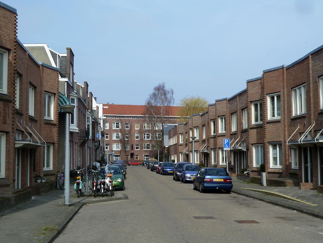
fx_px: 513
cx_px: 162
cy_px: 122
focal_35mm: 55
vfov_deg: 26.6
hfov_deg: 34.9
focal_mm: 9.1
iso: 80
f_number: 4.5
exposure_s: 1/400
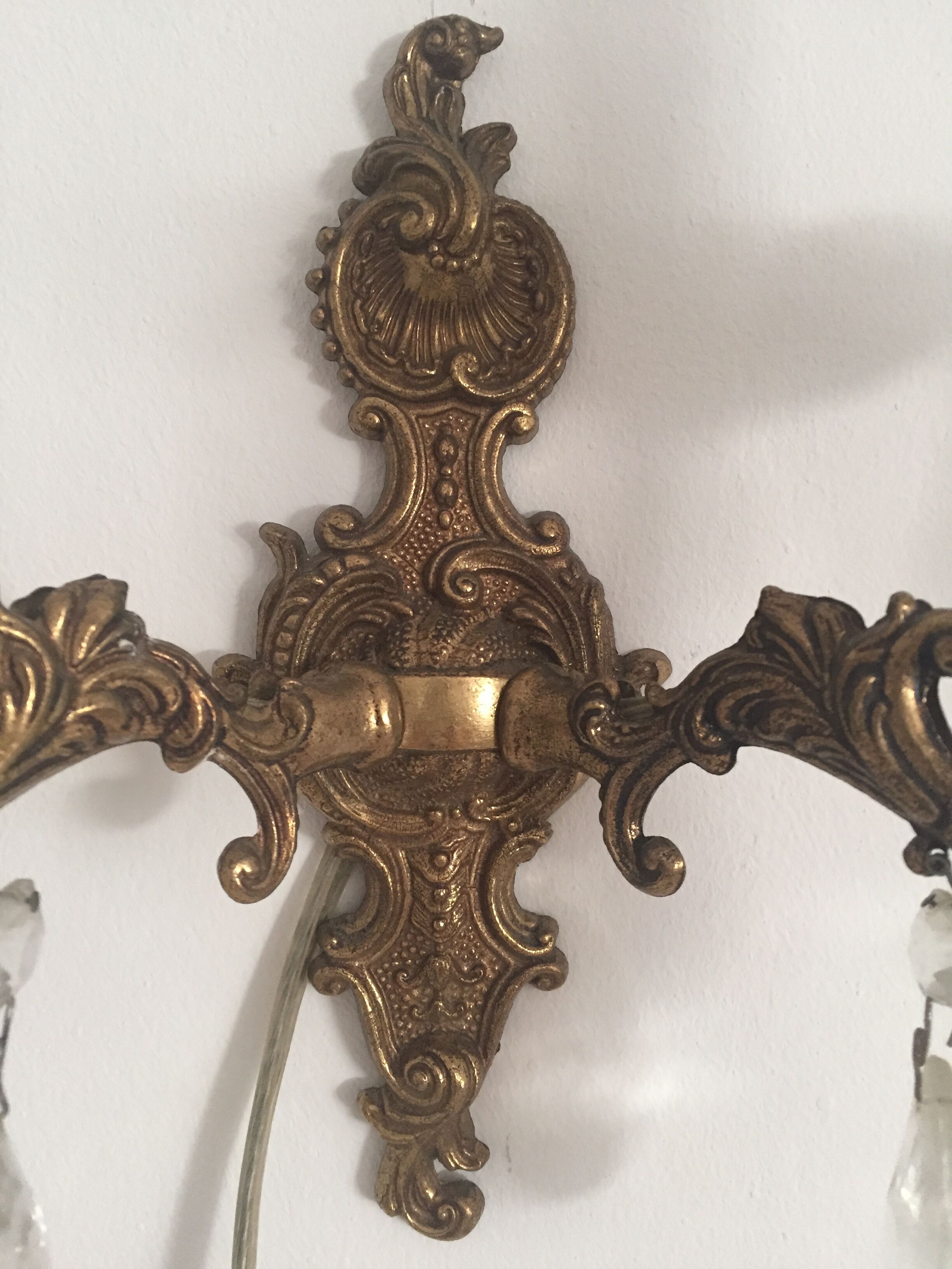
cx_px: 476
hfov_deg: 48.2
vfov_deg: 61.7
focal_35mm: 29
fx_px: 1063
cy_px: 634
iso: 200
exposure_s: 1/33
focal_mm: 4.15
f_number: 2.2
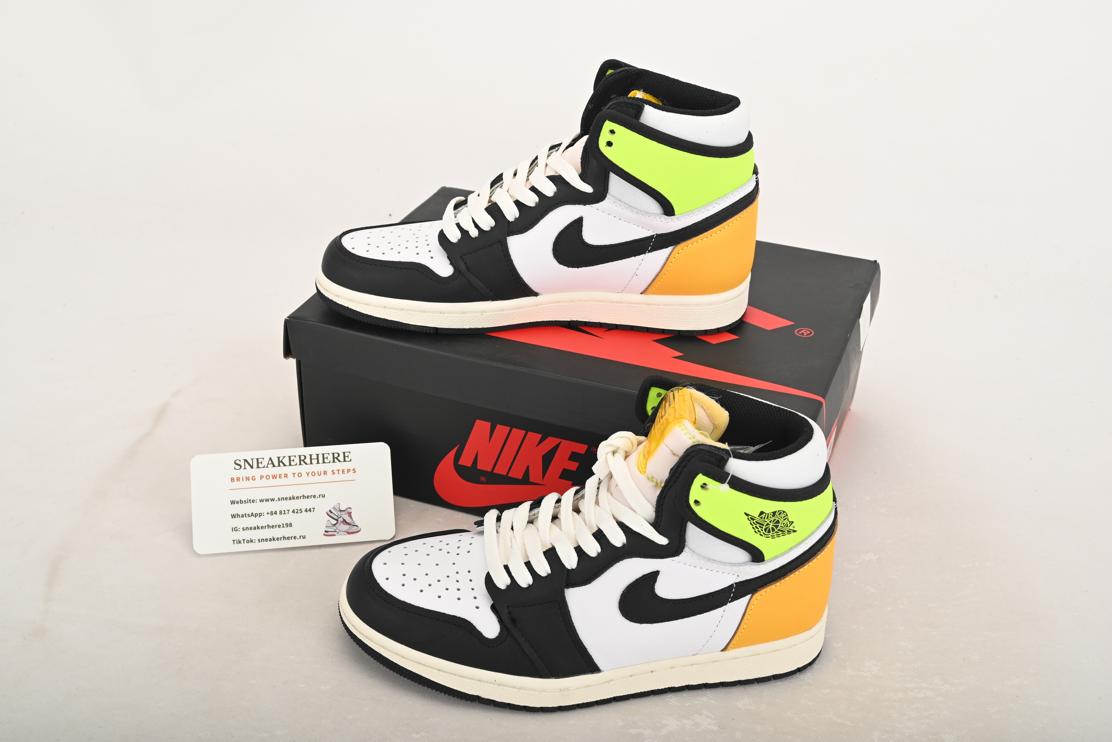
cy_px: 371
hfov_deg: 46.4
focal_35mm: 42
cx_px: 556
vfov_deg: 31.9
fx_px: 1298
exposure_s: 1/200
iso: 100
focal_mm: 42
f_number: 11
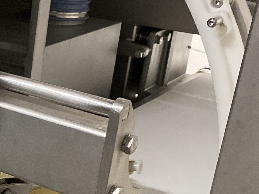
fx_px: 651
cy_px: 164
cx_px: -142
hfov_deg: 19.3
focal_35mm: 87
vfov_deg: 16.8
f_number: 1.8
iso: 640
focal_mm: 4.25
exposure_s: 1/25
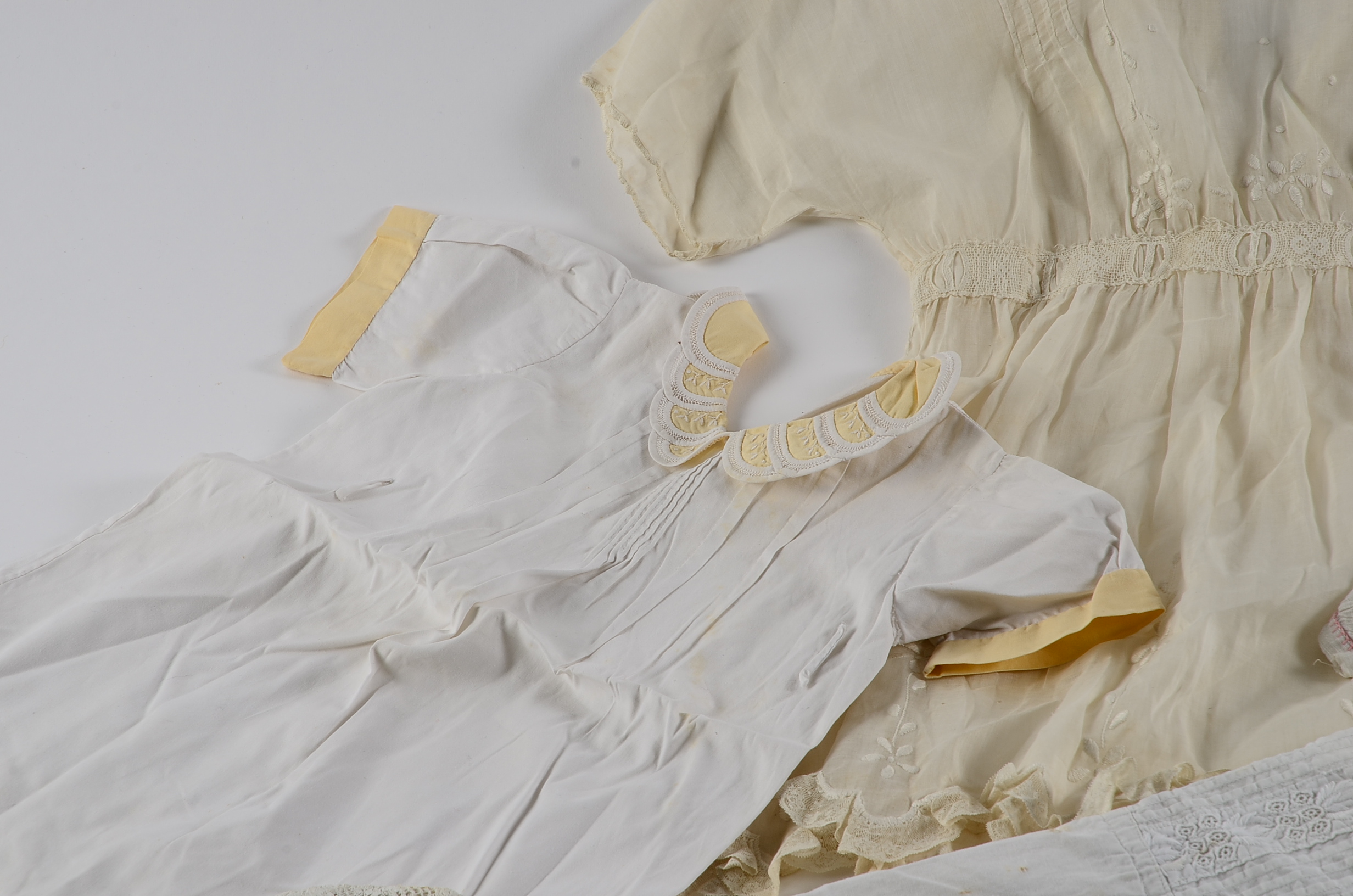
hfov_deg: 13.1
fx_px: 5907
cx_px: 676
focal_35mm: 158
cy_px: 448
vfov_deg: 8.7
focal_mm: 105
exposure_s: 1/160
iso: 100
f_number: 14
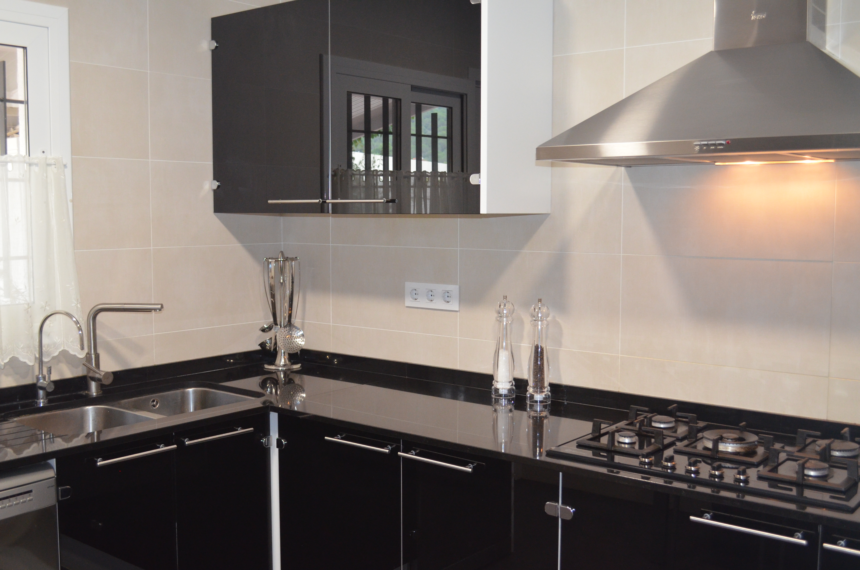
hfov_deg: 53.2
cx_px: 430
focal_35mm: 36
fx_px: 858
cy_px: 285
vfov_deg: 36.7
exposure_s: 1/60
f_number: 4
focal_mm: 24
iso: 1600
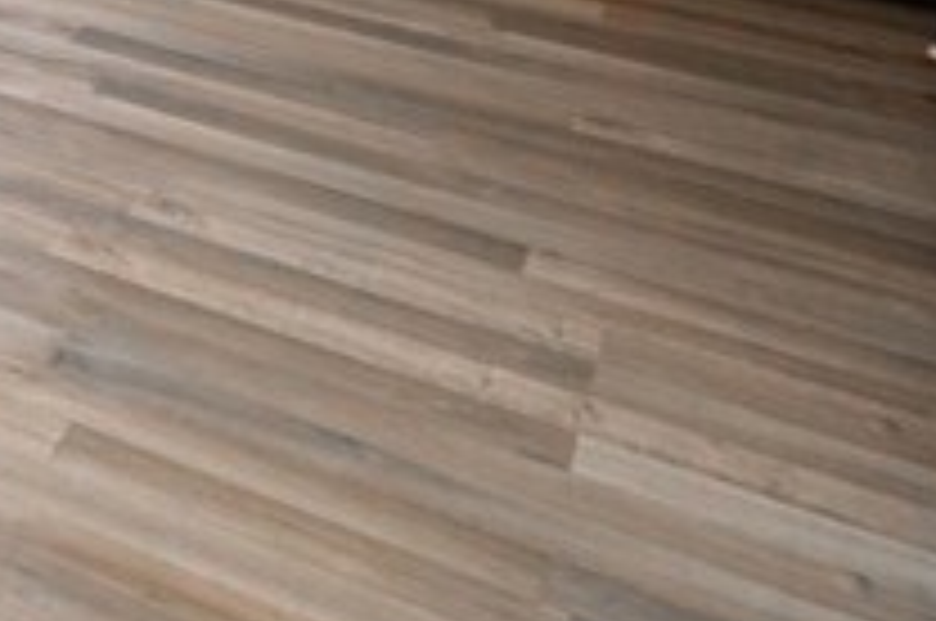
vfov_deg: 14.3
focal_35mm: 74
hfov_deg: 16.0
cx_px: -1202
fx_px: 1921
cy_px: -738
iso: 320
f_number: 7.1
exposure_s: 1/2.5
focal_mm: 10
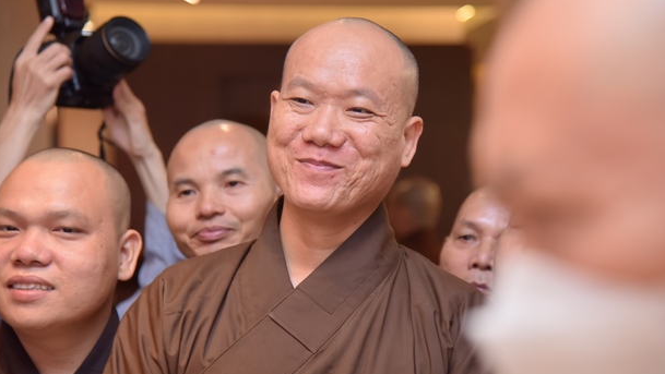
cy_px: 156
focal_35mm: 95
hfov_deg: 22.4
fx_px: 1676
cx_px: 349
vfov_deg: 12.7
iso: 800
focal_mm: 85
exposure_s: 1/200
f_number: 4
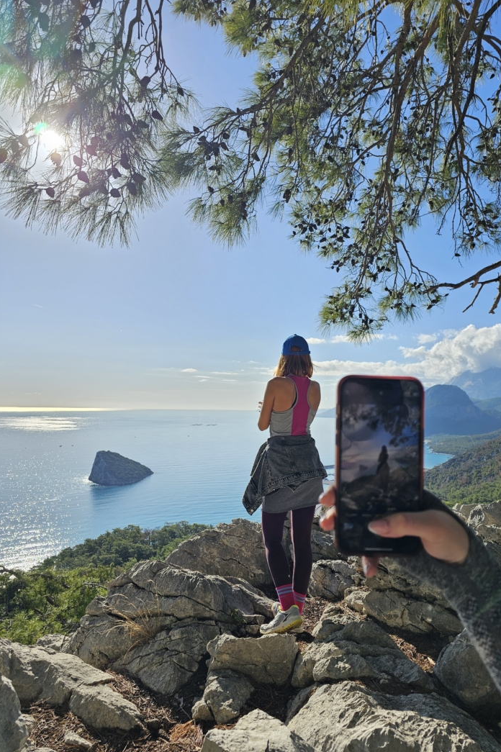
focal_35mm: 24
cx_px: 279
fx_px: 501
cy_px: 376
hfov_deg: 53.0
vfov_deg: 73.8
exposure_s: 1/1402
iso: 16
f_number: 1.7
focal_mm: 6.3
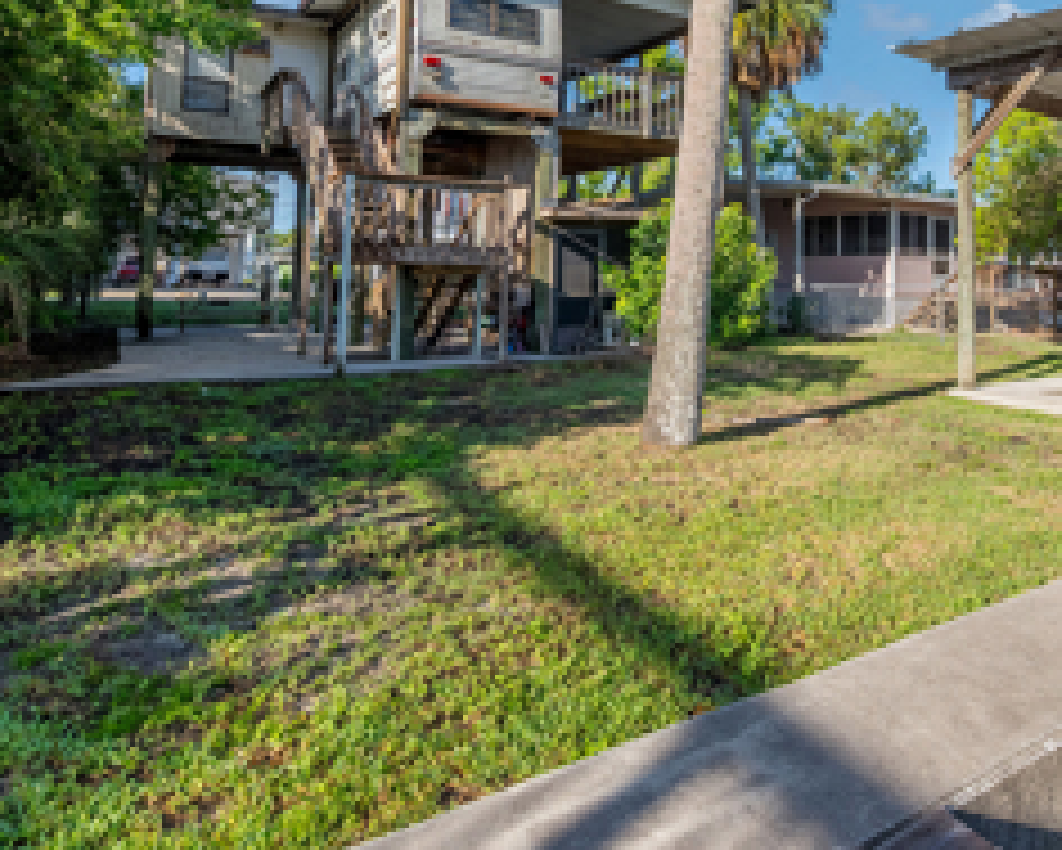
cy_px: 211
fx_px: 786
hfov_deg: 66.6
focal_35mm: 25
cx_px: 691
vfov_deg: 54.2
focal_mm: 14
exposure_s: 1/2500
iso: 320
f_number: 8
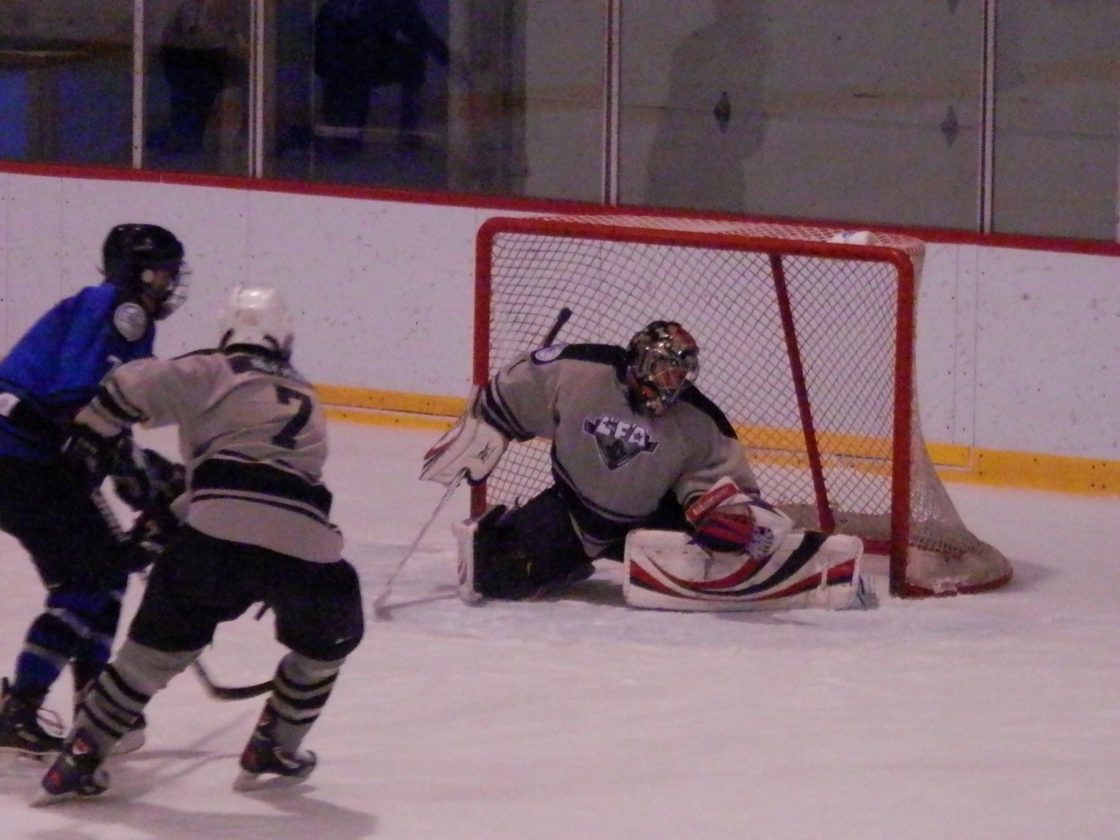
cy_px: 420
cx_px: 560
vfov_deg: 7.3
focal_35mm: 204
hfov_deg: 9.7
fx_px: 6600
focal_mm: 36.5
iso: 1600
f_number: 5.9
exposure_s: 1/160
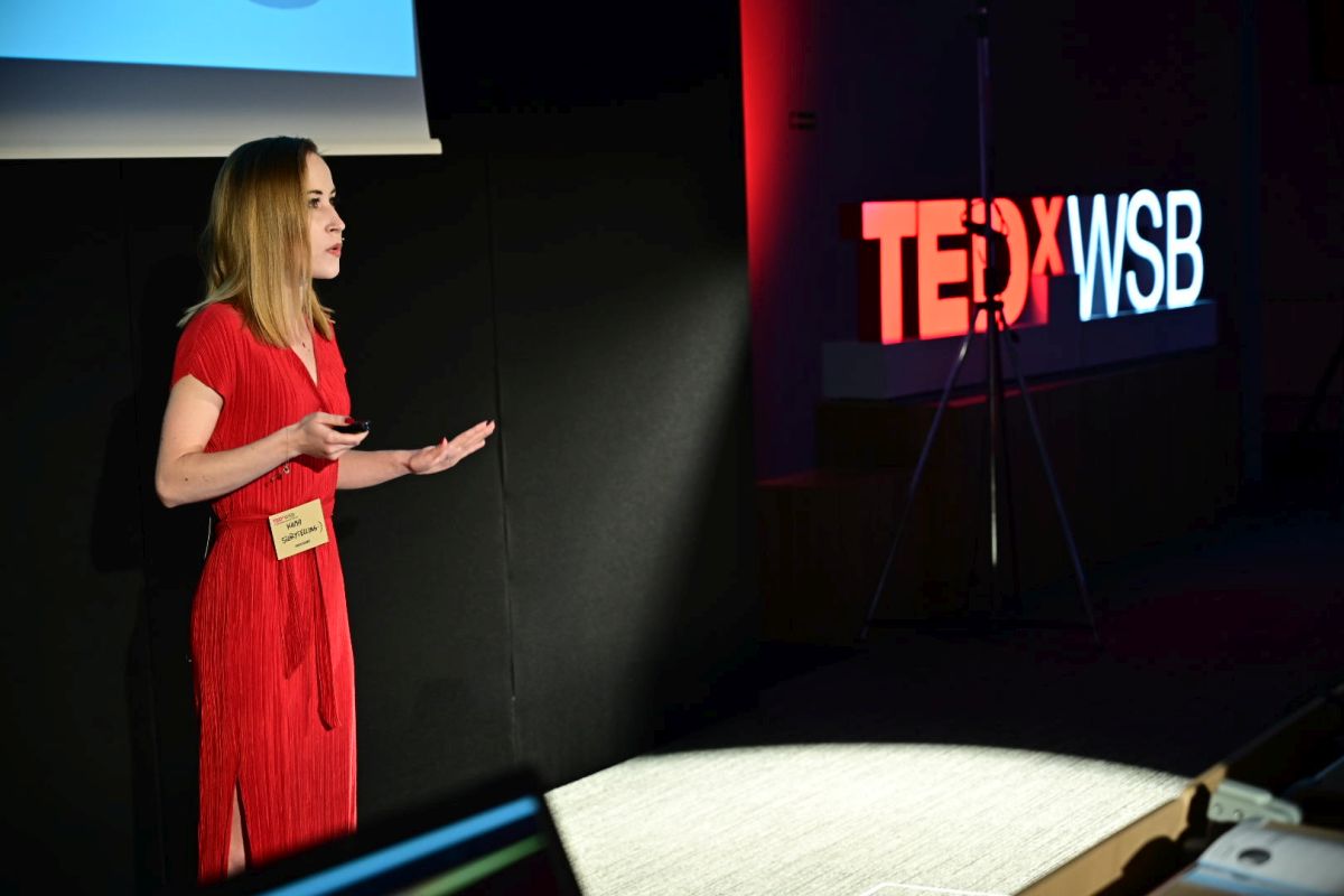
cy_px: 448
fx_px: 2613
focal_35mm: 70
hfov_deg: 28.8
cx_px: 672
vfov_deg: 19.5
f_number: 4
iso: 1250
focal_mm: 70
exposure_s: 1/80
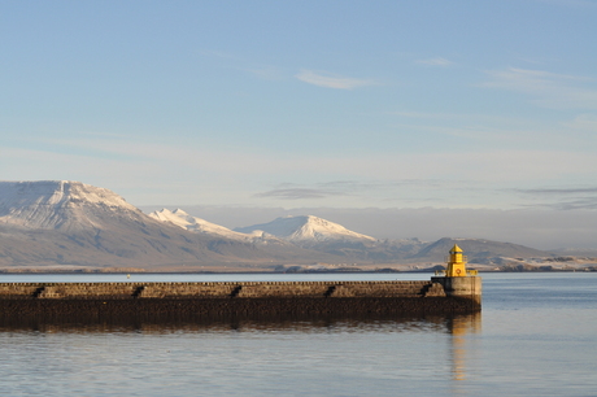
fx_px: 1740
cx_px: 298
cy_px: 198
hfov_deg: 19.5
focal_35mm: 105
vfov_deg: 13.0
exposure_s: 1/640
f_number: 6.3
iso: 200
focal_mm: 70
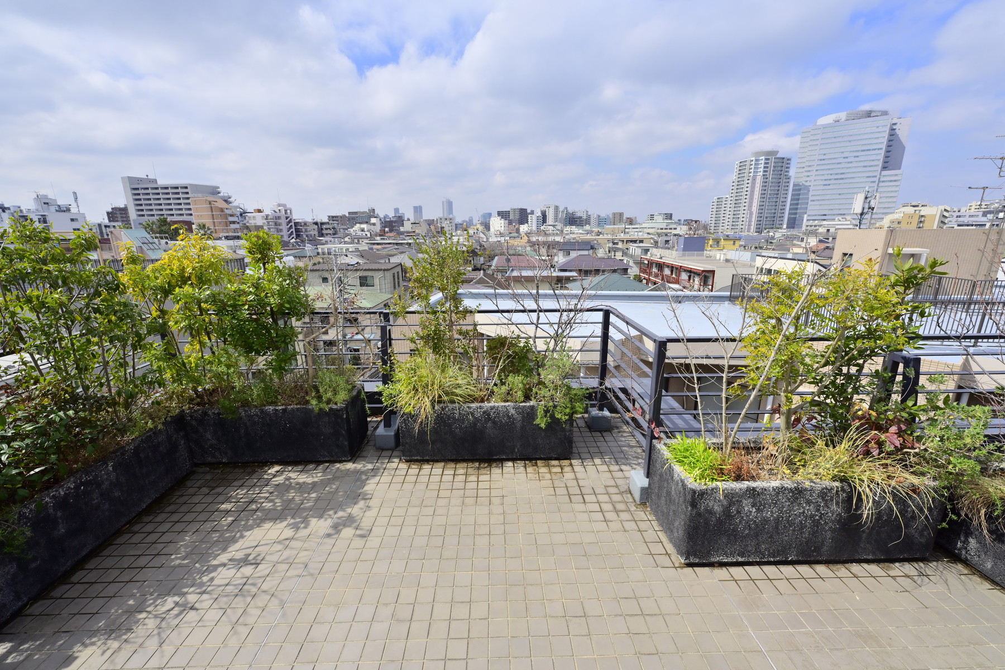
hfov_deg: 104.3
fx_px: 391
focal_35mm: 14
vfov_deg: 81.2
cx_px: 502
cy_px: 335
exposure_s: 1/640
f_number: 9
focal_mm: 14
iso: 160
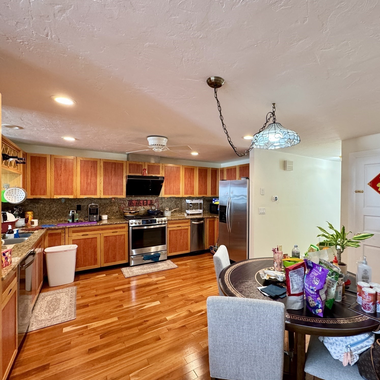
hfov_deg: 83.5
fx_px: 211
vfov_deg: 84.0
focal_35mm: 17
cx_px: 216
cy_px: 194
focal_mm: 2.22
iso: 400
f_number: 2.2
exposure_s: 1/60
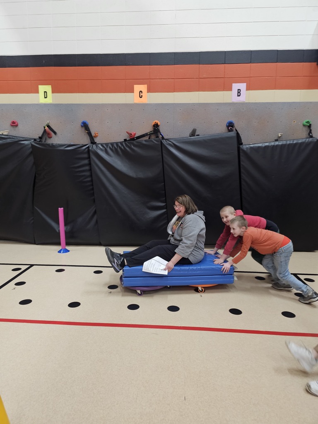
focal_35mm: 23
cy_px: 212
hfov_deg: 58.9
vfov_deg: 73.9
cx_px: 159
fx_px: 282
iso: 400
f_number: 1.7
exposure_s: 1/63
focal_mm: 6.3
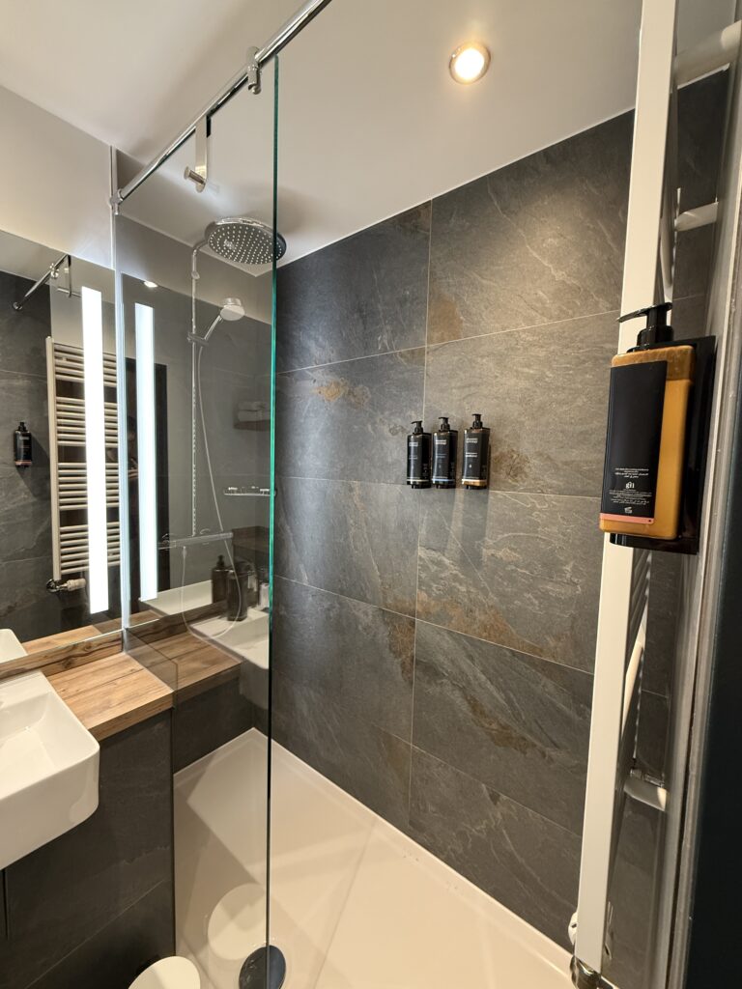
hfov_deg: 85.7
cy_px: 494
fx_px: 400
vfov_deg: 102.1
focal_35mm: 14
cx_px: 371
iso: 500
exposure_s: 1/50
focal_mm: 2.22
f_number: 2.2
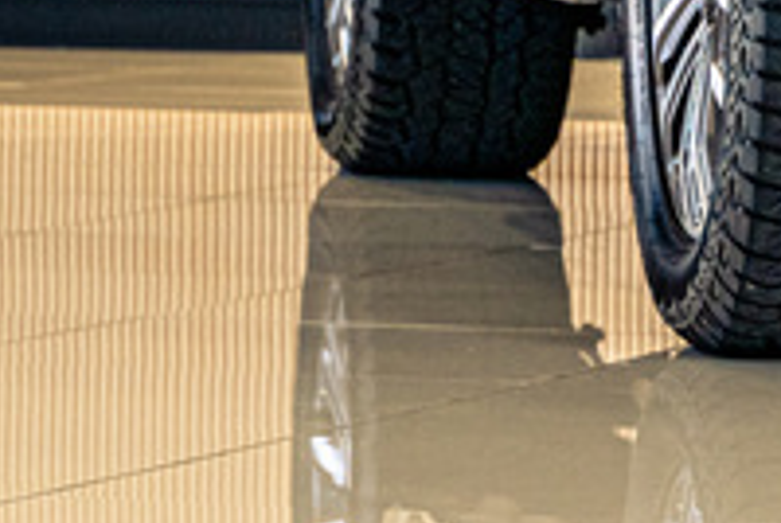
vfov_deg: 3.6
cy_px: -472
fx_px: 8321
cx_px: 1482
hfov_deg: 5.3
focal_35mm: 383
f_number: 5
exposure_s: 1/125
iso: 400
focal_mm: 75
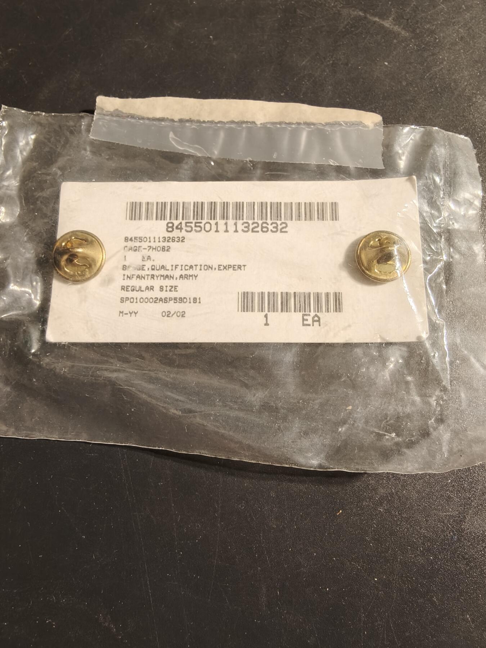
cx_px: 243
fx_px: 431
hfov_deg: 58.9
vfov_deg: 73.9
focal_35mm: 23
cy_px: 324
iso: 160
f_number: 2
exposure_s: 1/79.9
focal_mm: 2.32
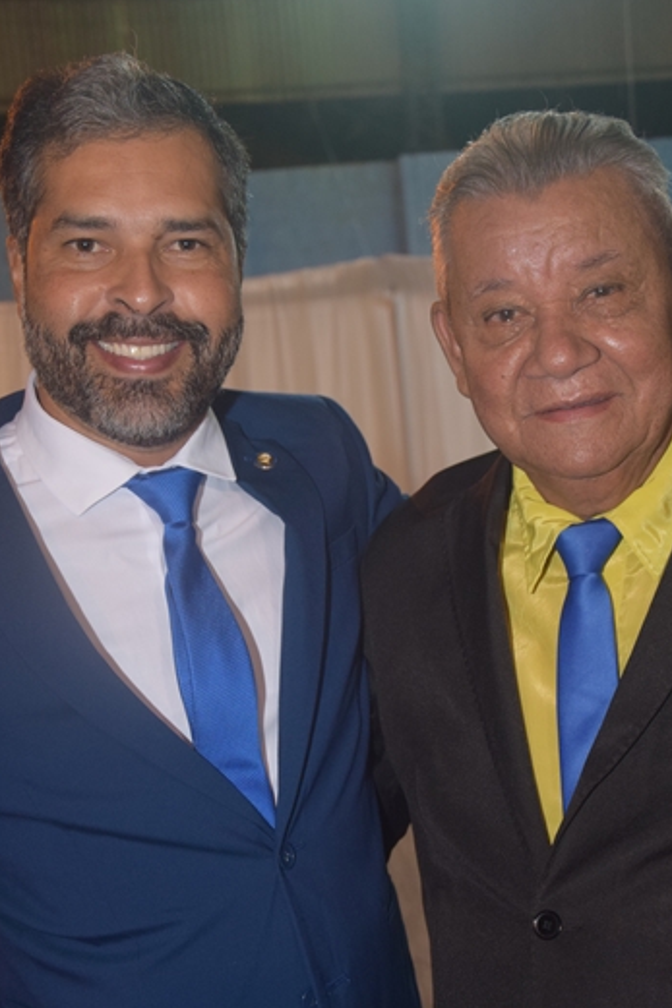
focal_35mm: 64
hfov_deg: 21.2
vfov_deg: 31.3
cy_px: 636
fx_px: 1793
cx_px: 383
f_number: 4.2
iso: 720
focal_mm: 30
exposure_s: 1/60
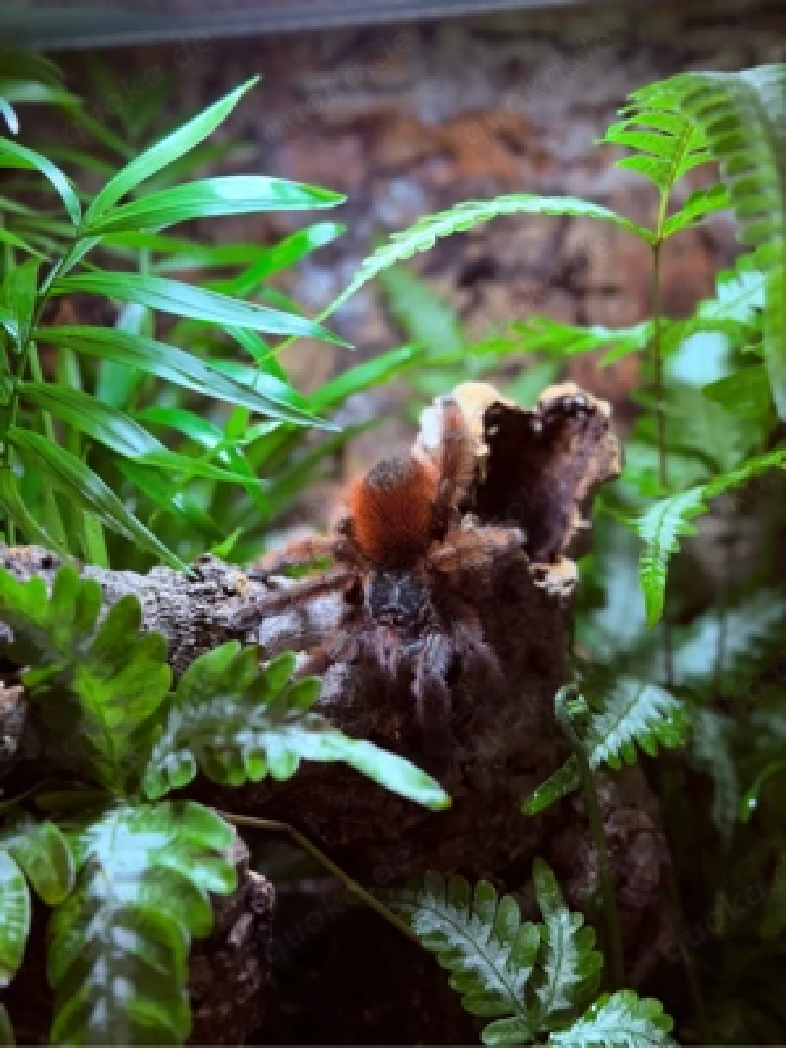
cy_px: 524
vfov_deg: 39.7
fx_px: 1453
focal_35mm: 48
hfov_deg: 30.3
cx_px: 393
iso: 125
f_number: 1.78
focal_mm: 6.76
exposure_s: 1/50
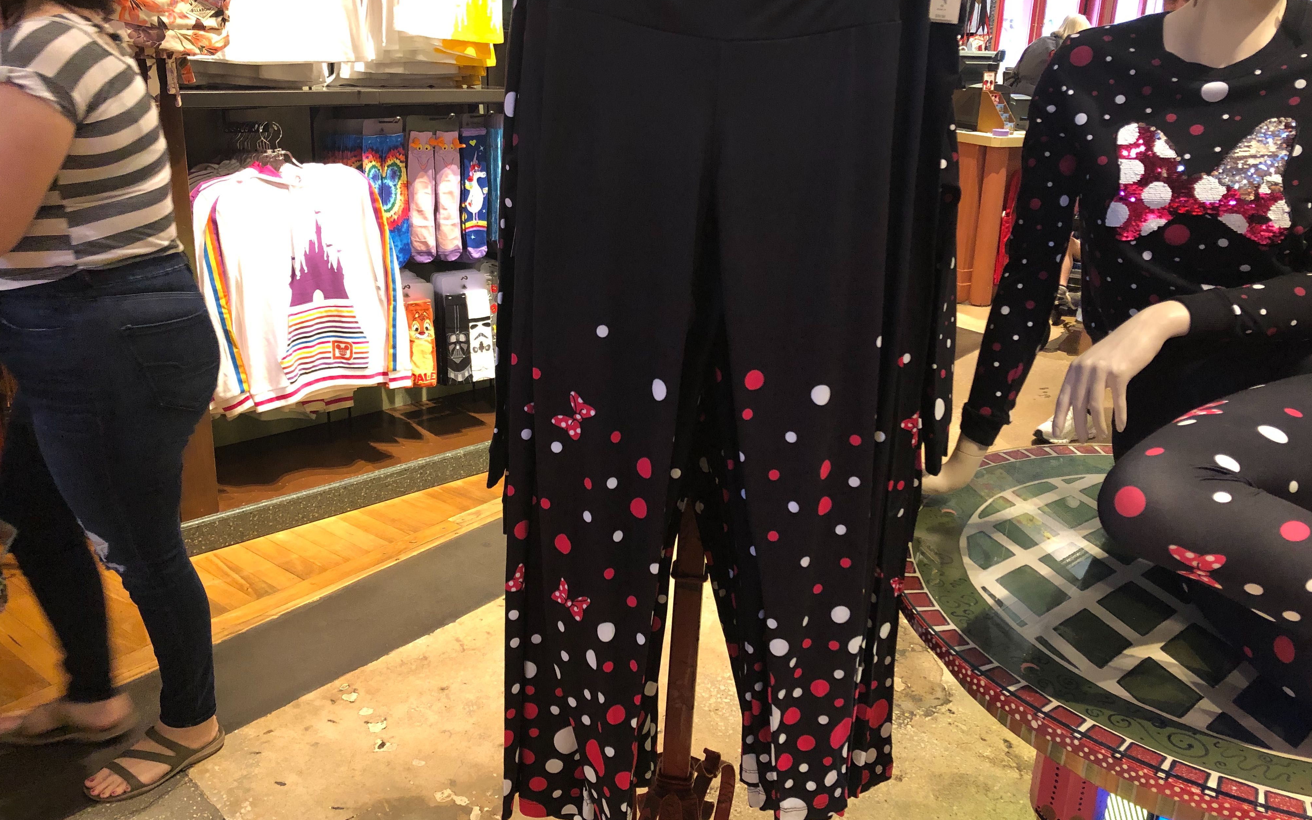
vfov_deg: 41.8
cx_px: 662
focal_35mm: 30
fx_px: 1073
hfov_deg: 62.9
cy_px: 372
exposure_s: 1/15
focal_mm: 3.99
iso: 100
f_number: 1.8
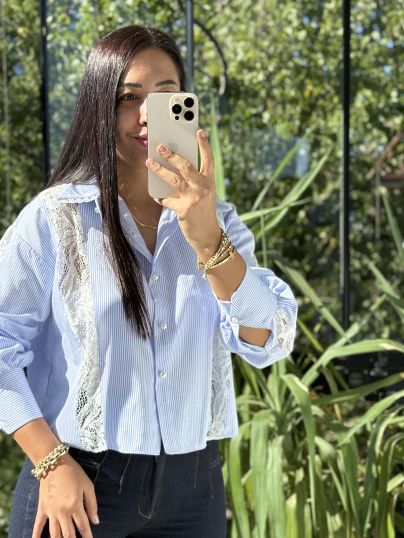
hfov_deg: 24.4
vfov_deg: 32.1
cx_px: 155
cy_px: 312
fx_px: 933
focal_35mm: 60
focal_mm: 6.76
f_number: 1.78
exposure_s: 1/1185
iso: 80
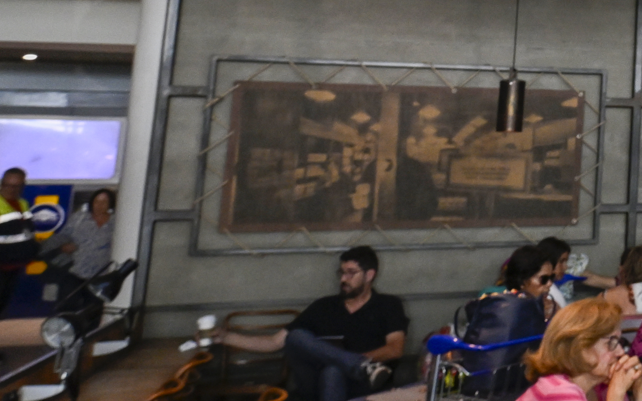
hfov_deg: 25.5
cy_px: -30
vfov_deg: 20.4
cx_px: 953
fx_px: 1067
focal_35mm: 61
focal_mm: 14
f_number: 5.6
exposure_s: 1/320
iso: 1250
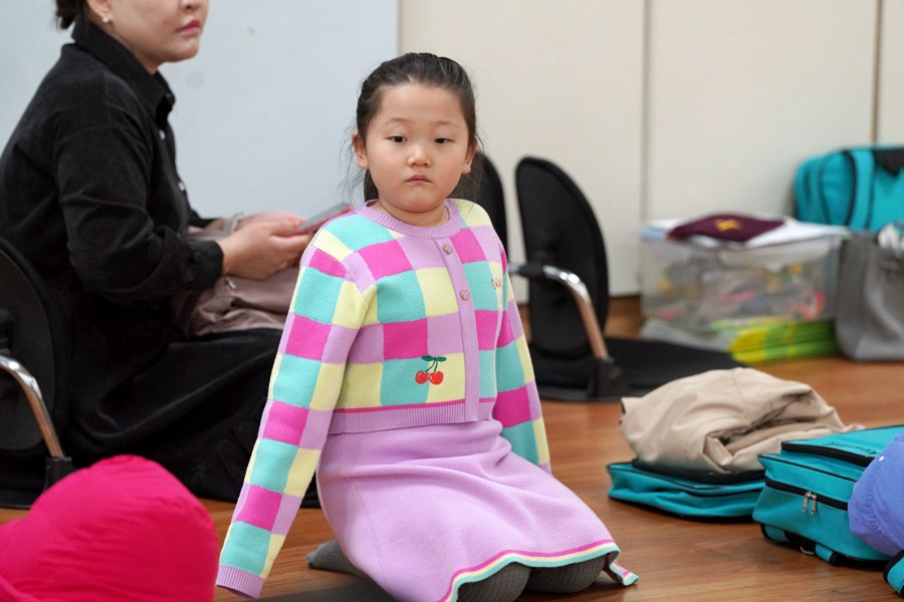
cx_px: 452
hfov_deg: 10.3
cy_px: 301
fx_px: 5022
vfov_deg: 6.9
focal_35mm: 200
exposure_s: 1/250
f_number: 4
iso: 2500
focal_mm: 200
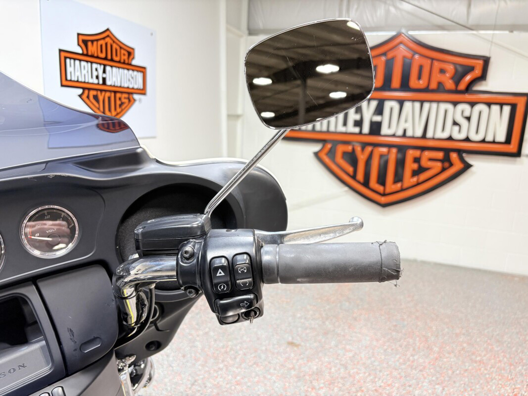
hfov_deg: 67.3
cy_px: 198
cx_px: 264
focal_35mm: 26
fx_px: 397
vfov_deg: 53.1
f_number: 1.6
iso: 64
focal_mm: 5.96
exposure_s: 1/120
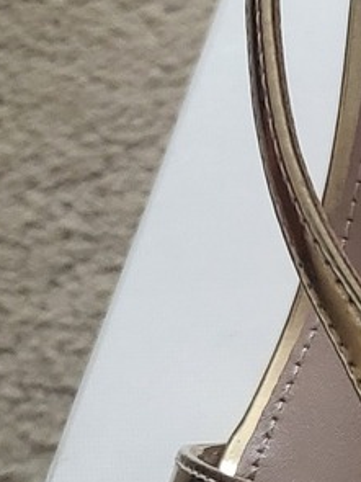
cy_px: 180
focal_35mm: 141
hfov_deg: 9.1
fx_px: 1962
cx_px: 962
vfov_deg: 14.0
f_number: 1.8
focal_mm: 4.25
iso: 320
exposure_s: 1/50
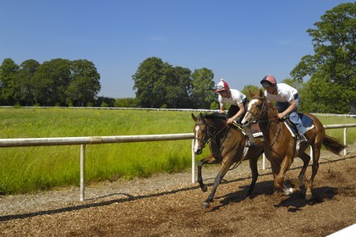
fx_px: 371
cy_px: 118
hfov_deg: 51.3
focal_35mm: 38
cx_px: 178
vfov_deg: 35.4
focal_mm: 25
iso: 100
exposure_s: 1/640
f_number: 4.5
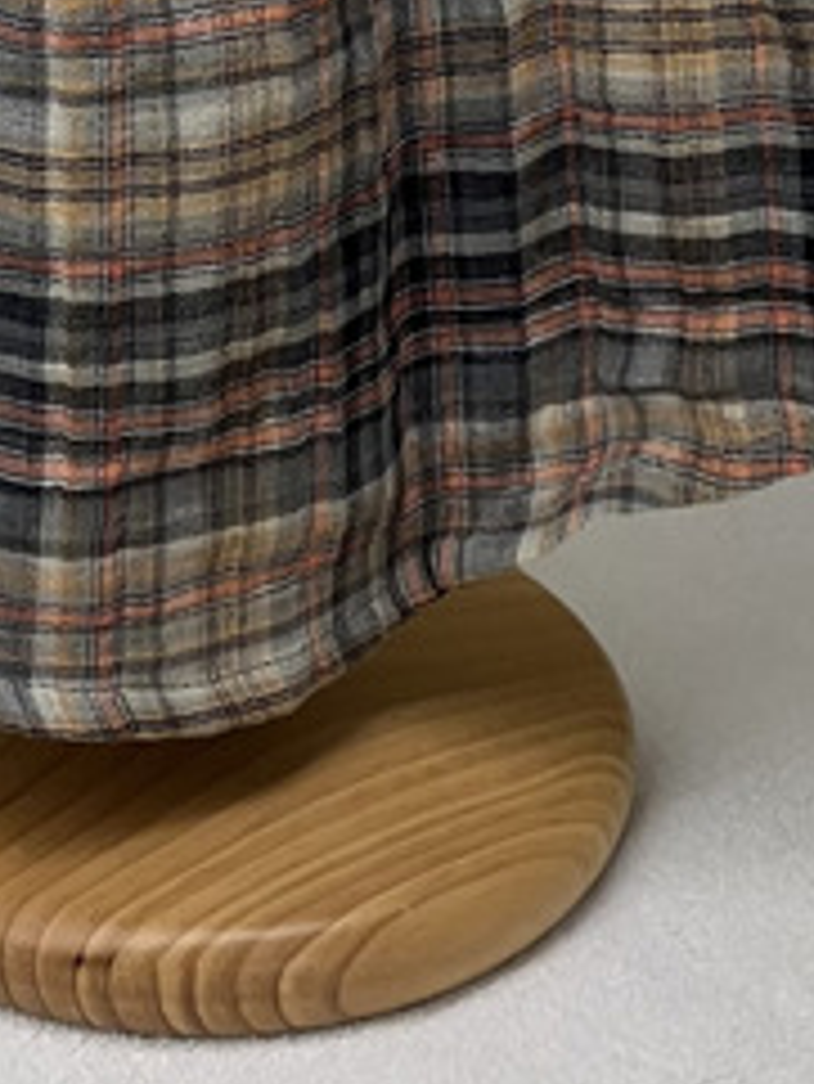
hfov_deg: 15.5
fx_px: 2976
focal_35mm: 95
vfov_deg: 17.5
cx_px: 191
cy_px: -744
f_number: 1.8
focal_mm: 3.99
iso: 50
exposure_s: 1/50
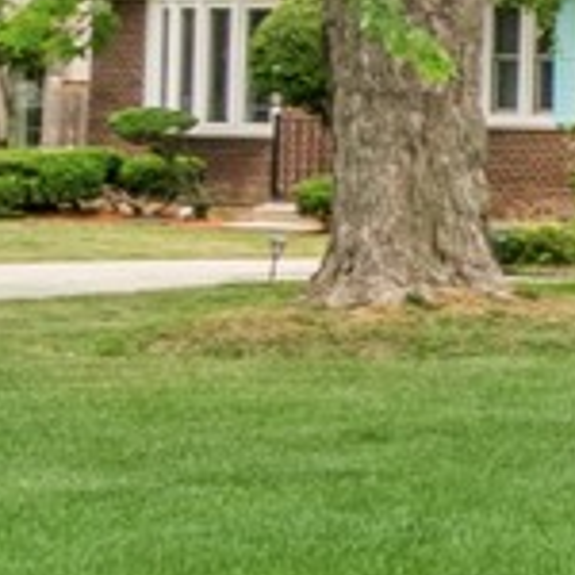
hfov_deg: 6.2
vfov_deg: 10.6
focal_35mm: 165
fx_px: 3101
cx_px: 2898
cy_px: 472
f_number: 8
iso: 200
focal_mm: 12
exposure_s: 1/80
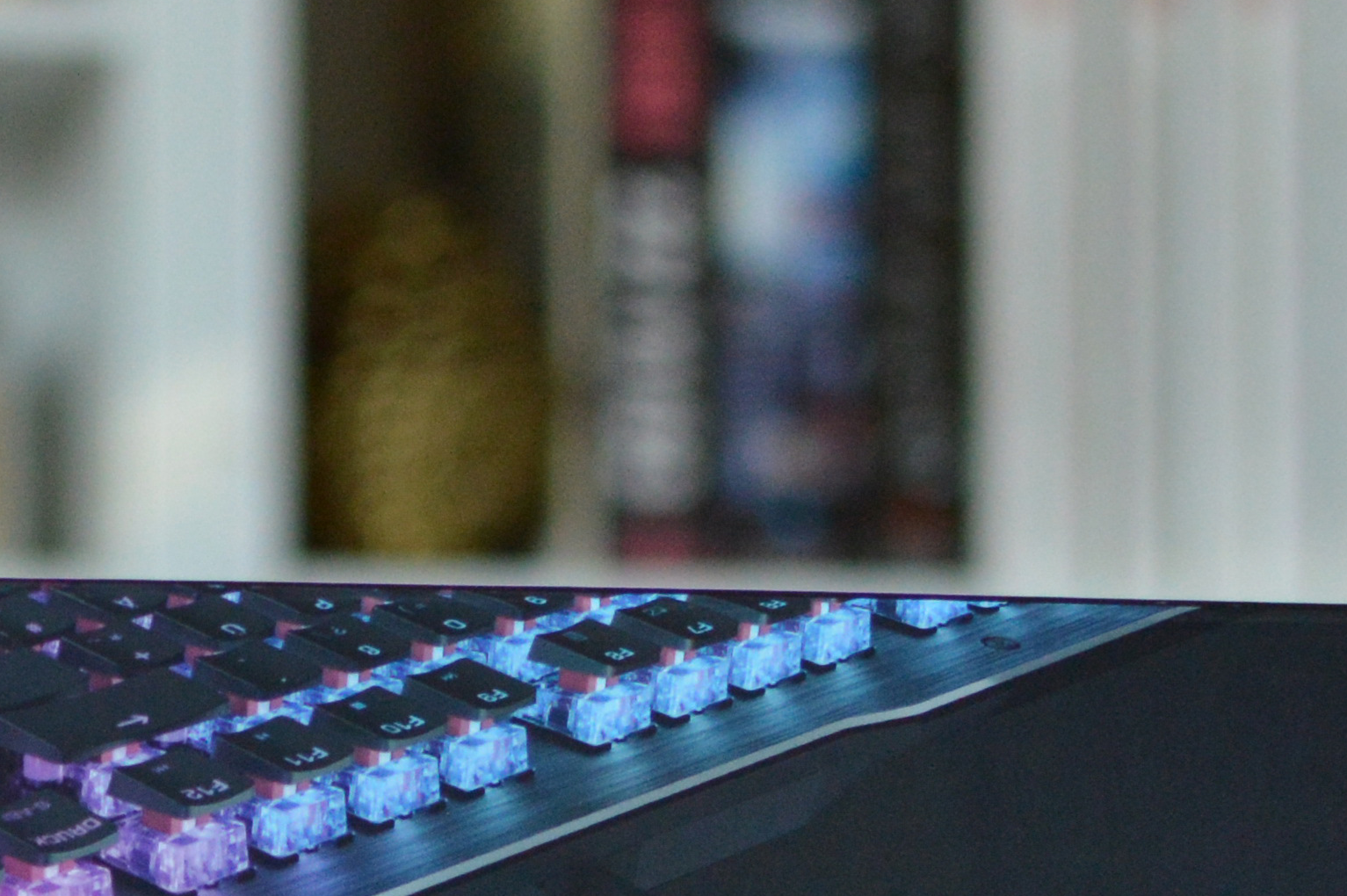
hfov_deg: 9.8
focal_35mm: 206
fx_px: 7701
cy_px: 1561
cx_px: -458
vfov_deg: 6.5
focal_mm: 35
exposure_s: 1/125
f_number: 2.8
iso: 800
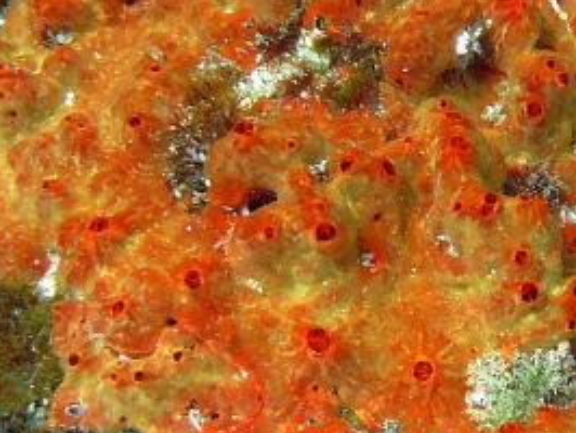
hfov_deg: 18.3
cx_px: 416
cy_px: 252
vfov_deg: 13.9
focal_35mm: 107
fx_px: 1782
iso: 100
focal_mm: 4.9
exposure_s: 1/320
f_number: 2.9
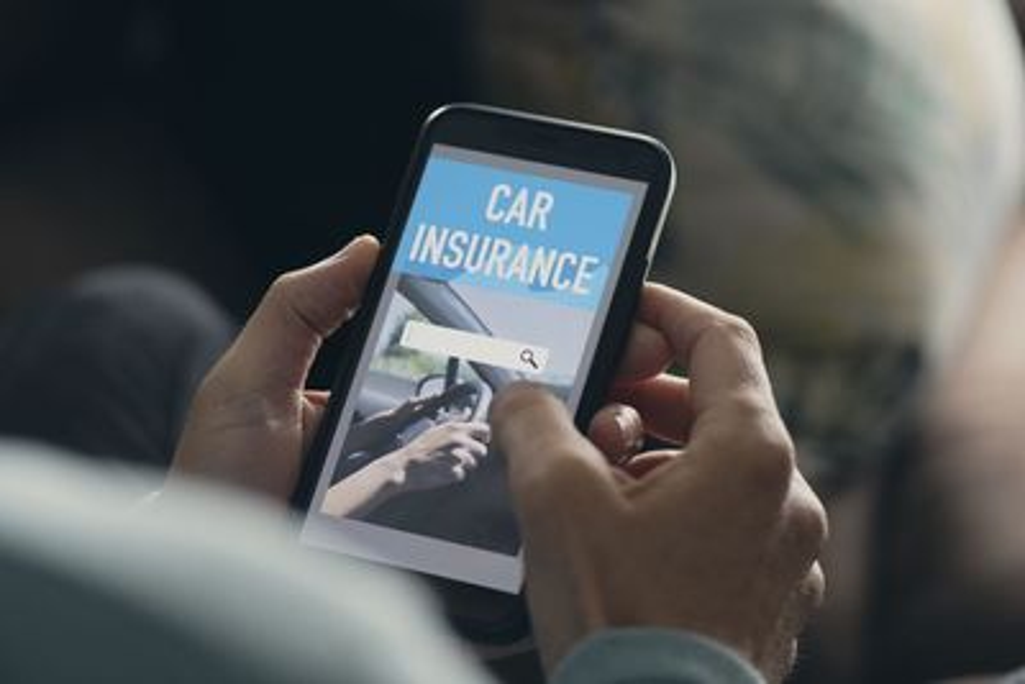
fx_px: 2990
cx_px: 512
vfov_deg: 13.1
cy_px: 342
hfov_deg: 19.4
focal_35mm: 105
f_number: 4.5
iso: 320
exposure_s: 1/125
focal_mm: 105
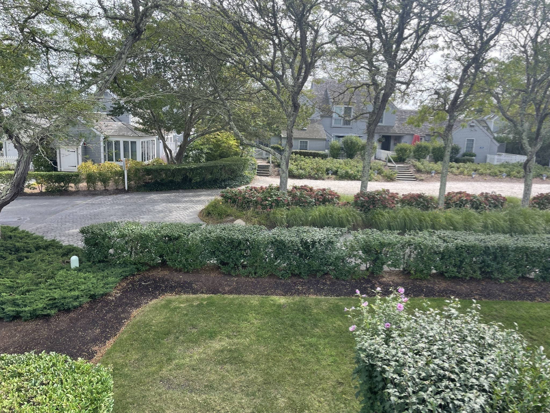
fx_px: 413
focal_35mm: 26
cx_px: 275
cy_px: 206
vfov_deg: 53.1
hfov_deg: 67.3
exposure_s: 1/1033
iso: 32
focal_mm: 4.2
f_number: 1.6
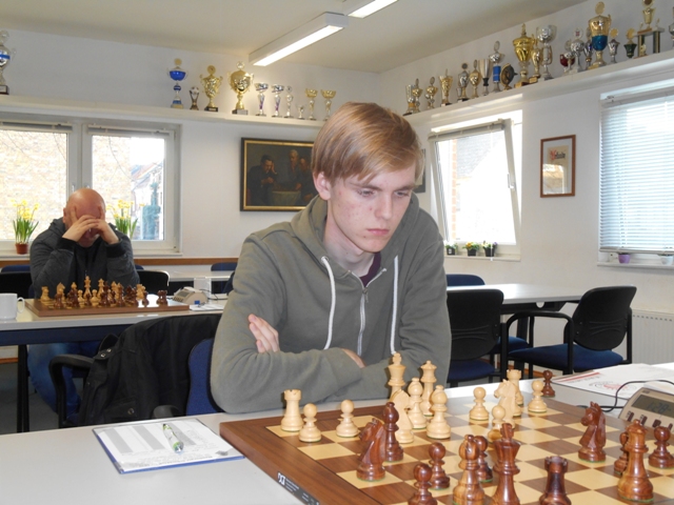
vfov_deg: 35.1
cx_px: 337
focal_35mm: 41
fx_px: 798
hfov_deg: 45.8
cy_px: 252
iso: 200
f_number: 3.9
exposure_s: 1/30
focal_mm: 7.2
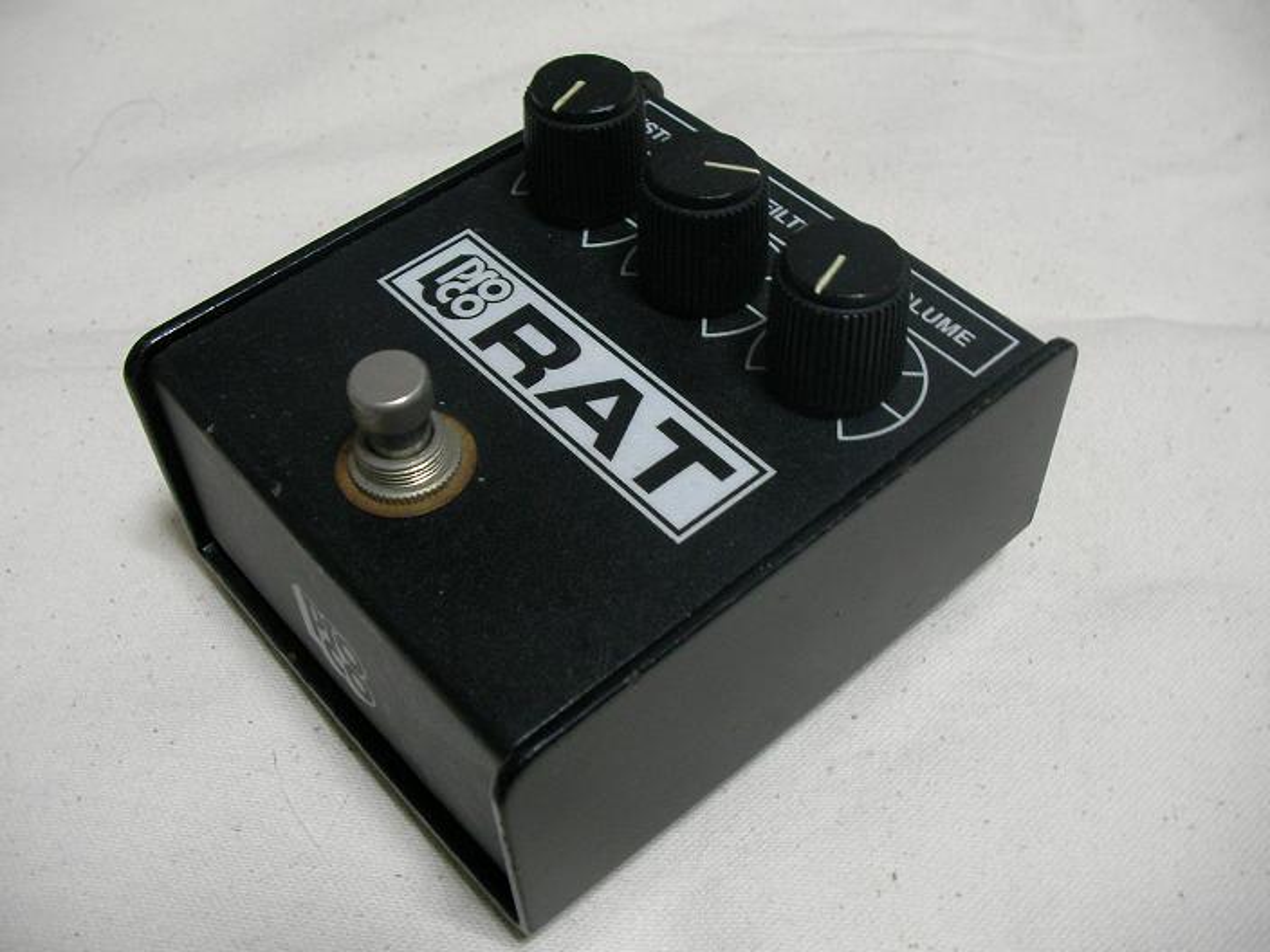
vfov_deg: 37.7
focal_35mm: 38
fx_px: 1394
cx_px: 635
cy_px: 476
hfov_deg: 49.0
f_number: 3.5
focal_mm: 6.3
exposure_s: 1/3
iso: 200
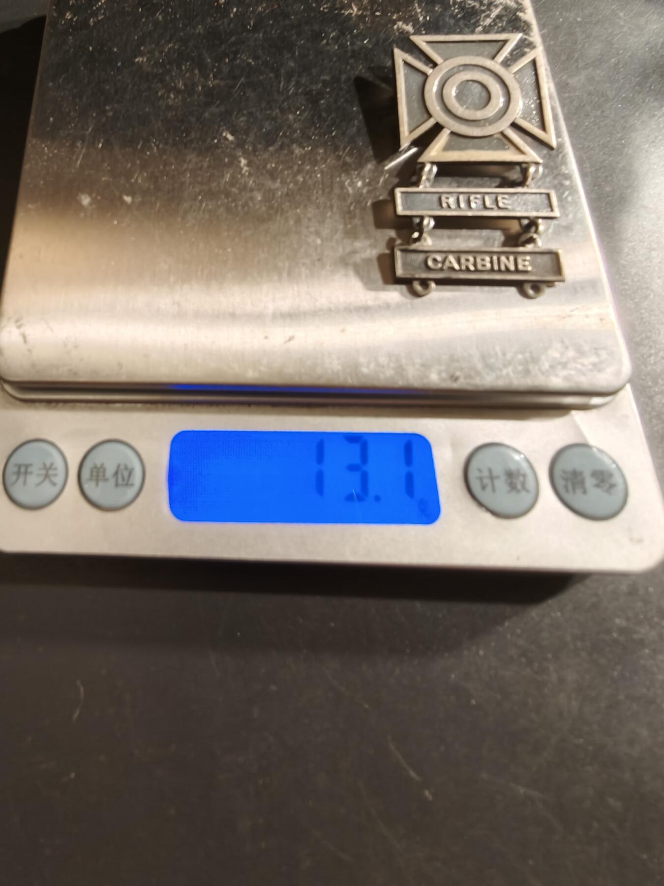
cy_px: 443
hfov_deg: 58.9
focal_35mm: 23
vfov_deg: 73.9
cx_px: 332
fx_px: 588
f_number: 2
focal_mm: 2.32
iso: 250
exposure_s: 1/50
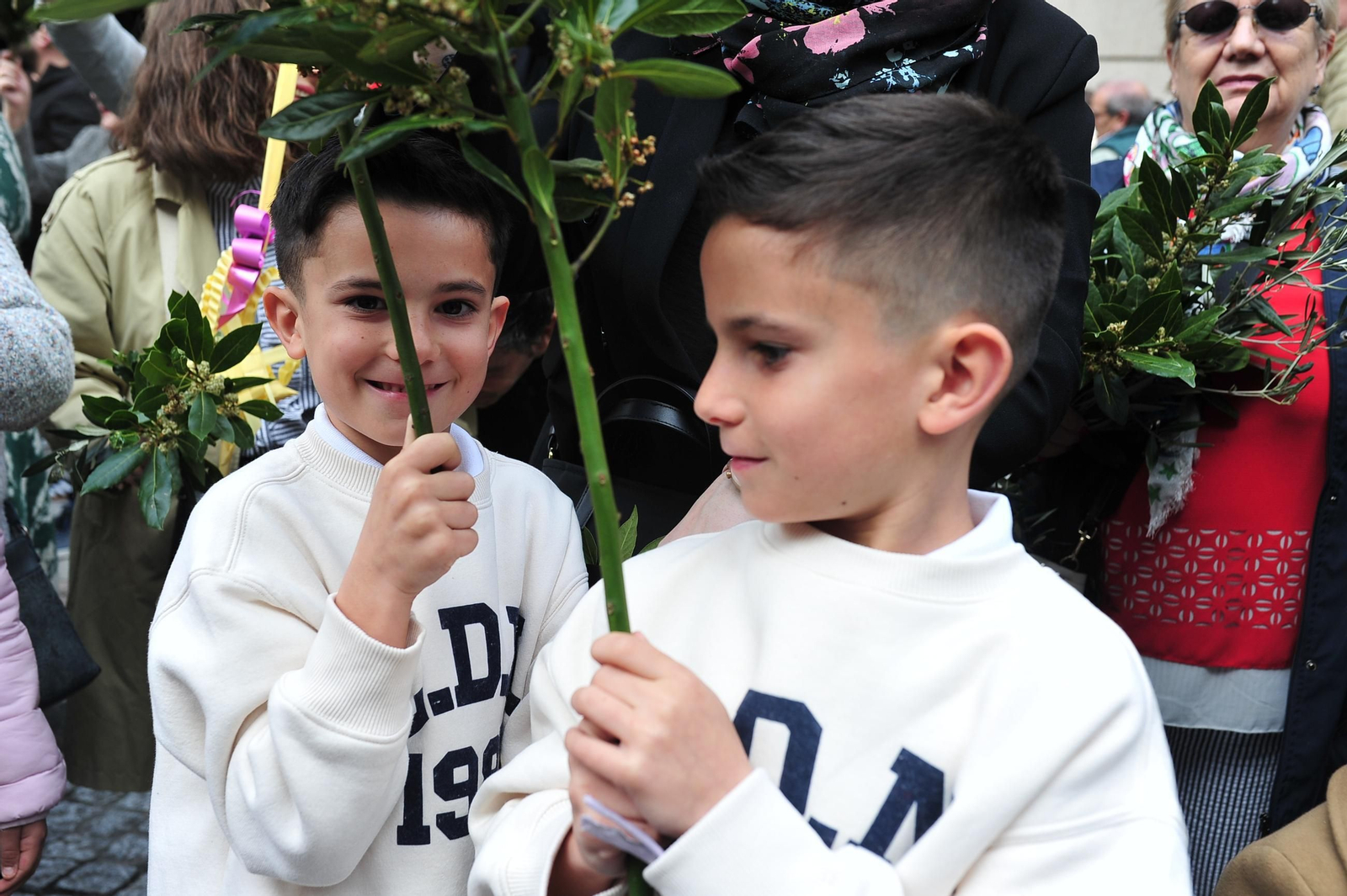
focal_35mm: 35
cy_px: 448
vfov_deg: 37.8
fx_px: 1309
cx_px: 674
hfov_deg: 54.5
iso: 400
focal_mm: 35
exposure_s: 1/500
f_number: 5.6
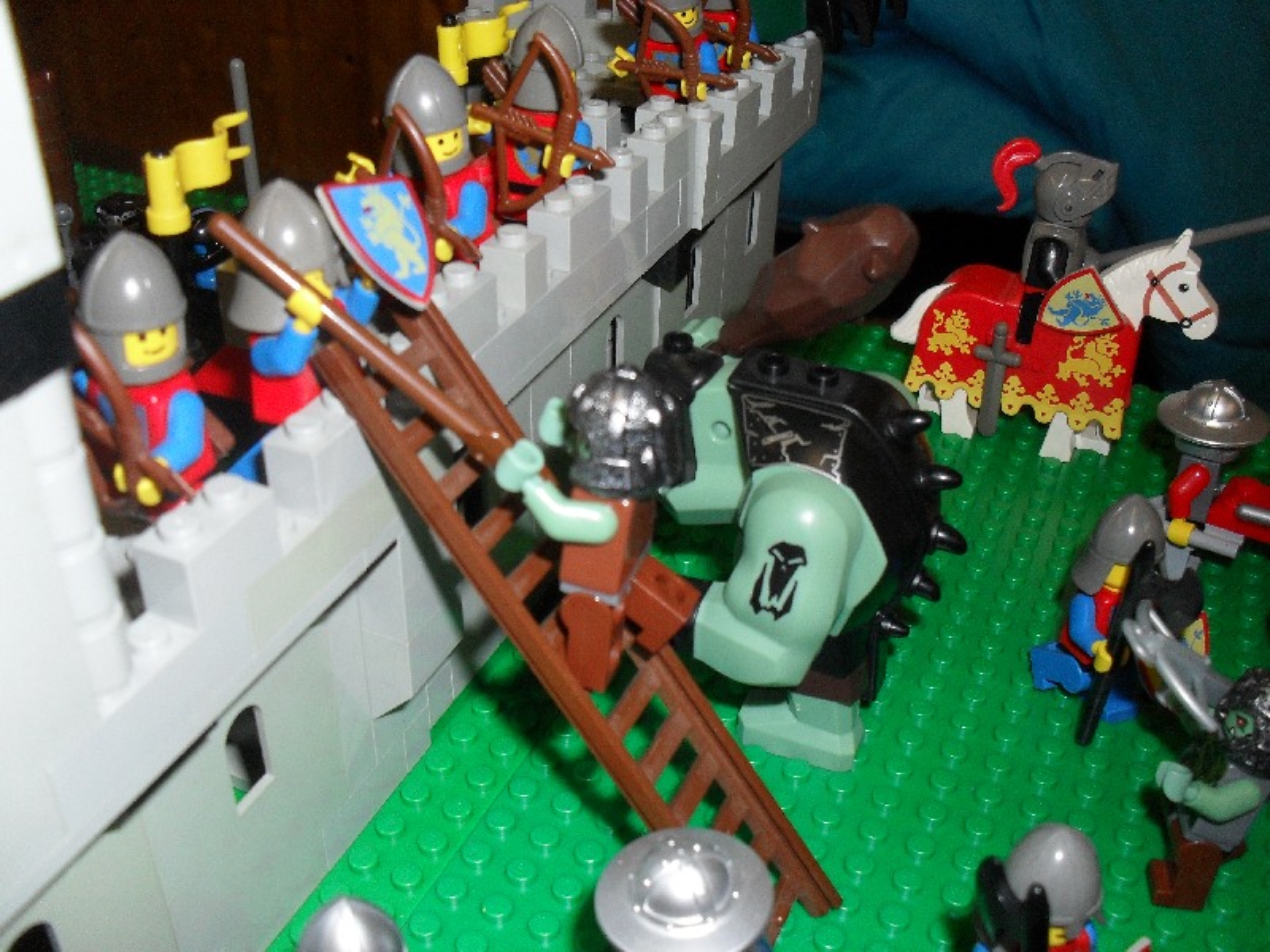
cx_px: 635
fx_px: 1284
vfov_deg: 40.7
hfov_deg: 52.6
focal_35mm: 35
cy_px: 476
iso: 200
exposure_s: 1/45
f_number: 3.2
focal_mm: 6.3
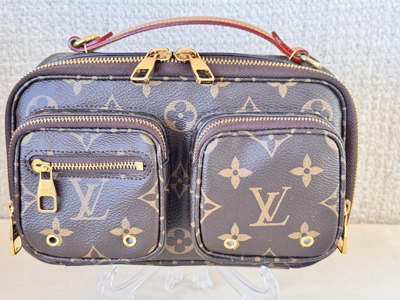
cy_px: 150
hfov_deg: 36.2
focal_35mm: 53
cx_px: 190
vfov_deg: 27.5
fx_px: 613
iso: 200
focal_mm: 6.76
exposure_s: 1/57
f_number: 1.78
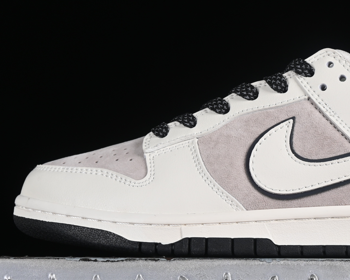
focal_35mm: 153
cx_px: 283
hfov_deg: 12.5
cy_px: 102
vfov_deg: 10.1
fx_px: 1585
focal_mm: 50
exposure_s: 1/80
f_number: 8
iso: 160
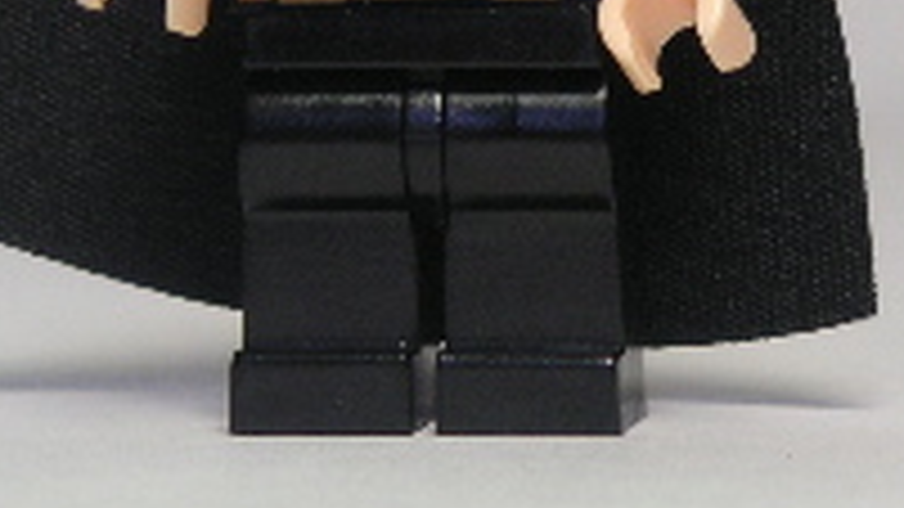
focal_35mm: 246
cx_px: 421
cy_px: -117
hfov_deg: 8.8
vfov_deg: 4.9
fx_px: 5896
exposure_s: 1/90
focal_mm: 16.5
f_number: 3.6
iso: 100
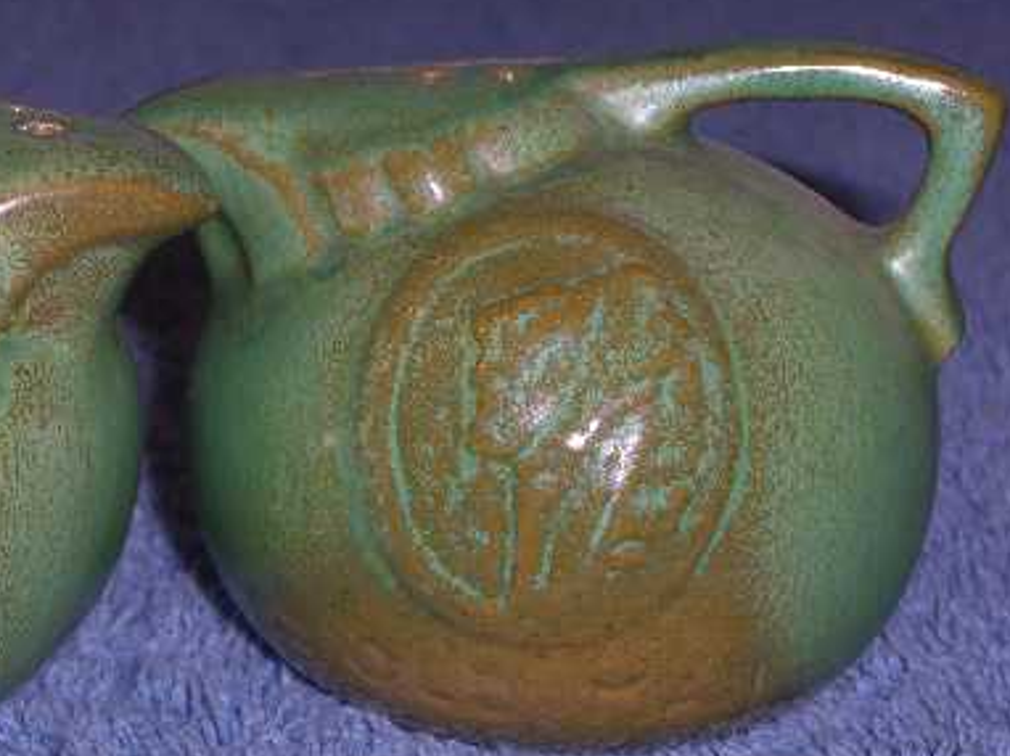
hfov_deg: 12.6
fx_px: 4549
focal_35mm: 156
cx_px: 180
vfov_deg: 9.5
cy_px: 447
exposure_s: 1/30
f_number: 9.6
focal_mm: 19.4
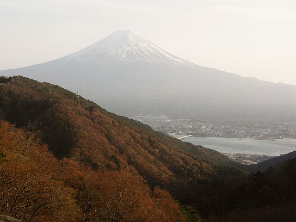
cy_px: 111
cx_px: 148
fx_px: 513
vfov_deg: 24.4
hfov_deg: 32.2
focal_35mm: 60
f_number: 6.3
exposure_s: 1/100
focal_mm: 15.6
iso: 50
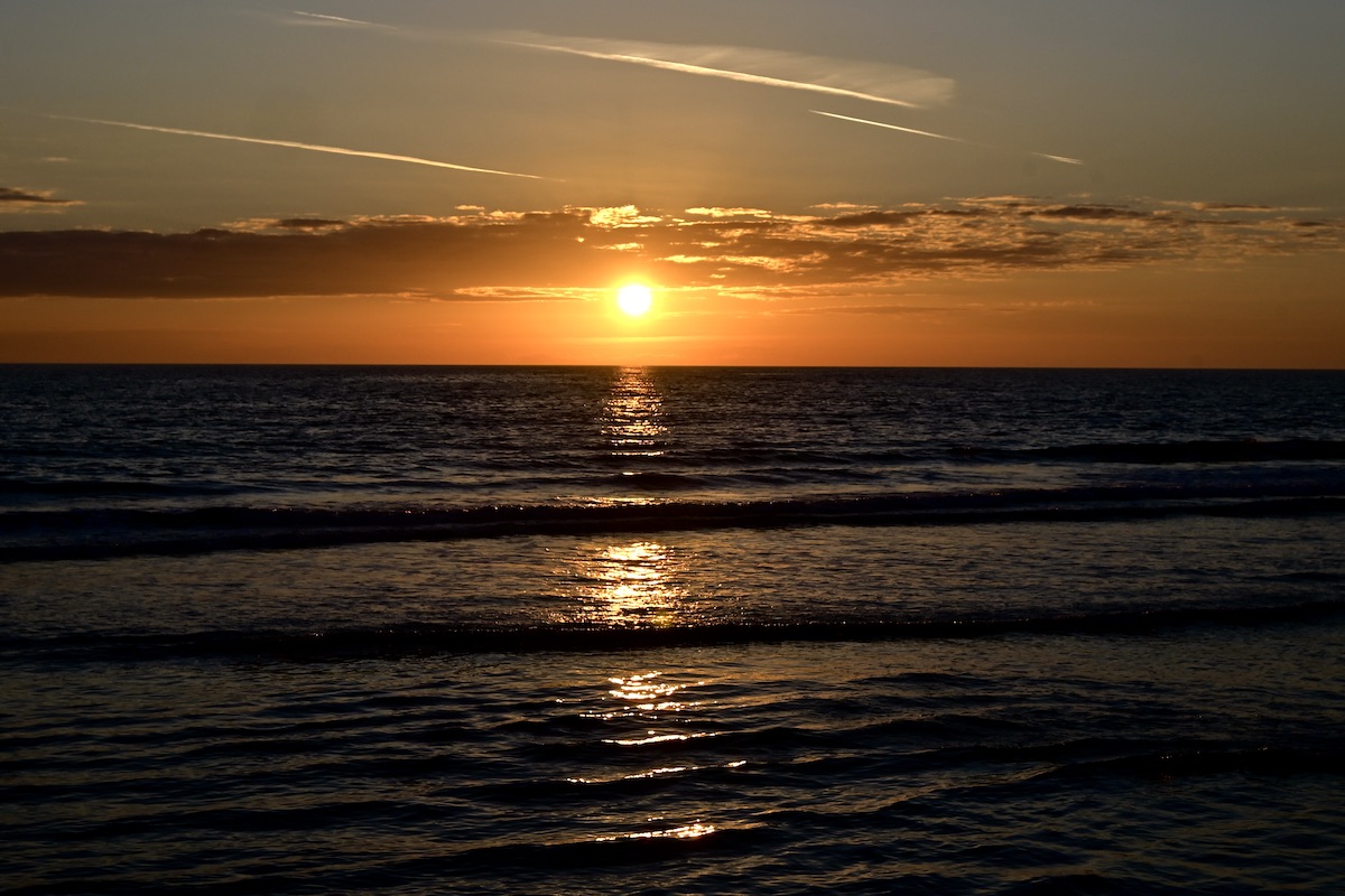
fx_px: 2503
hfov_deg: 30.1
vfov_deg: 20.3
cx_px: 672
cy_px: 448
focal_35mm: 67
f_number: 10
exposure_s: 1/400
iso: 100
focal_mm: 45
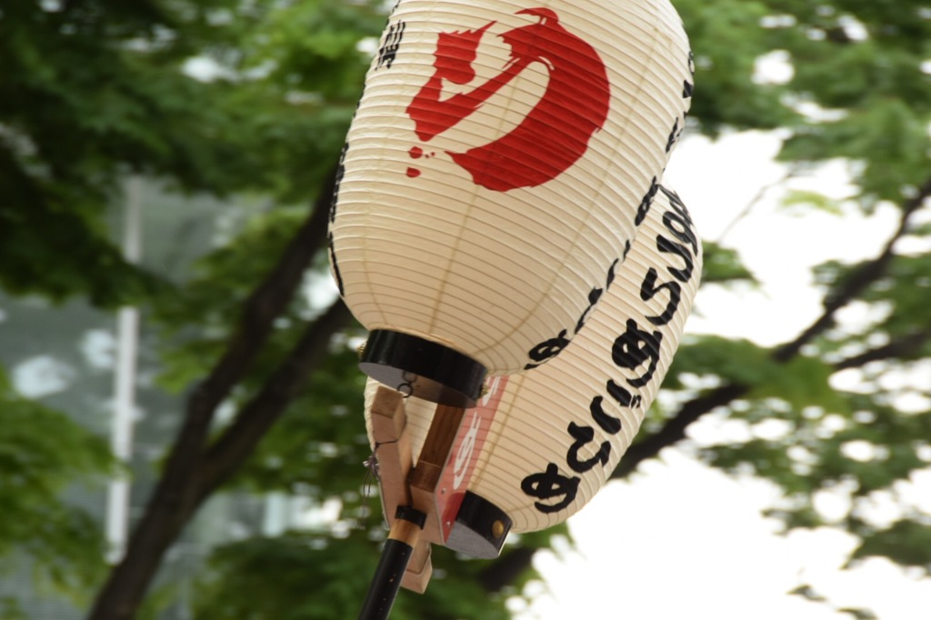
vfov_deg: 4.6
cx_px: 466
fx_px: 7755
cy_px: 310
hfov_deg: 6.9
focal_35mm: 300
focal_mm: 200
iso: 400
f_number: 11
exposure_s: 1/30
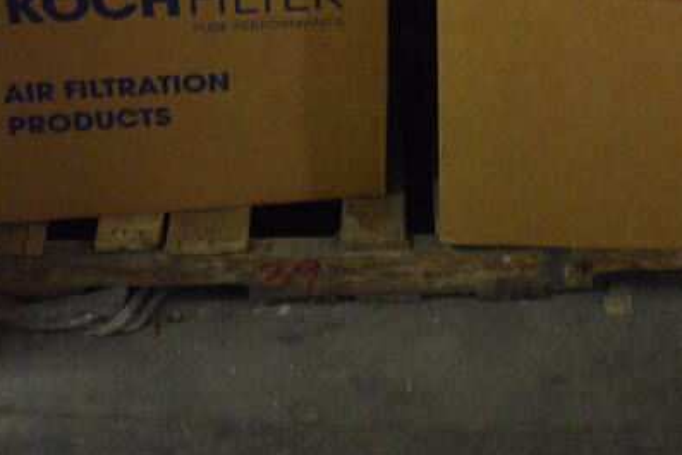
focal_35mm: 69
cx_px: 429
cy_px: -267
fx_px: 1308
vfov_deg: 17.4
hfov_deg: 29.1
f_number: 3.8
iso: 3200
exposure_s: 1/15
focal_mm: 20
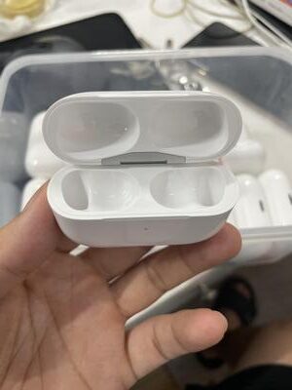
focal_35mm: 26
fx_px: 292
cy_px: 195
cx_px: 146
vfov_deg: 67.3
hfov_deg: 53.1
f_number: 1.6
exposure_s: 1/109
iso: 125
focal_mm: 4.2
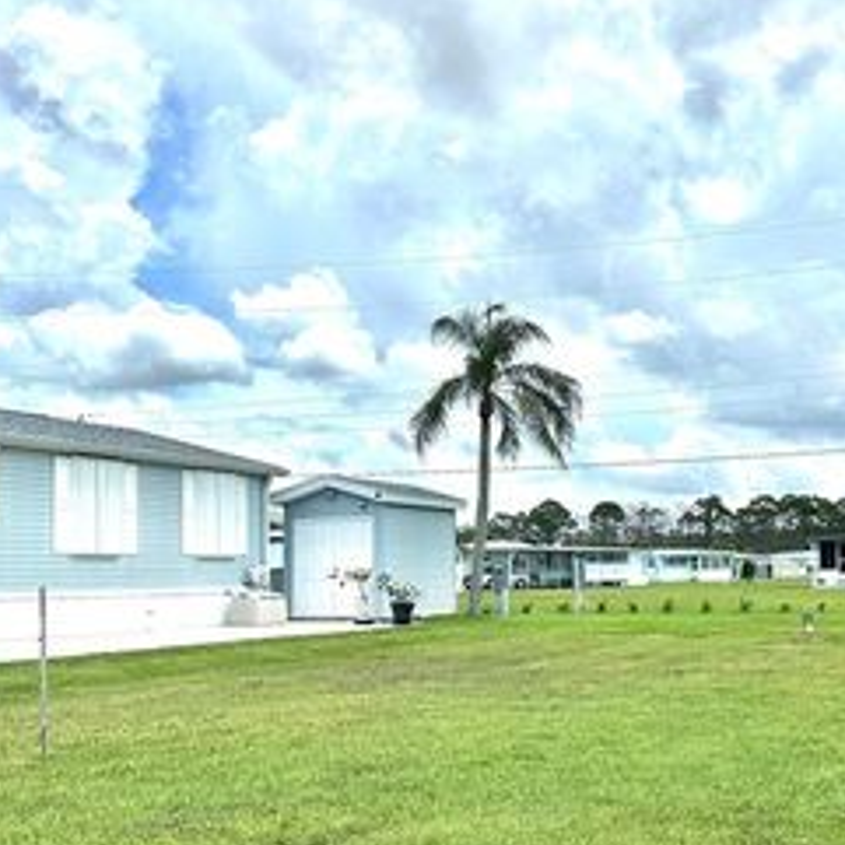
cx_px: 550
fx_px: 1215
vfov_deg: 38.2
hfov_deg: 38.0
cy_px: 510
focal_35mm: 44
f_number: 1.78
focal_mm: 6.86
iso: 80
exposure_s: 1/8929
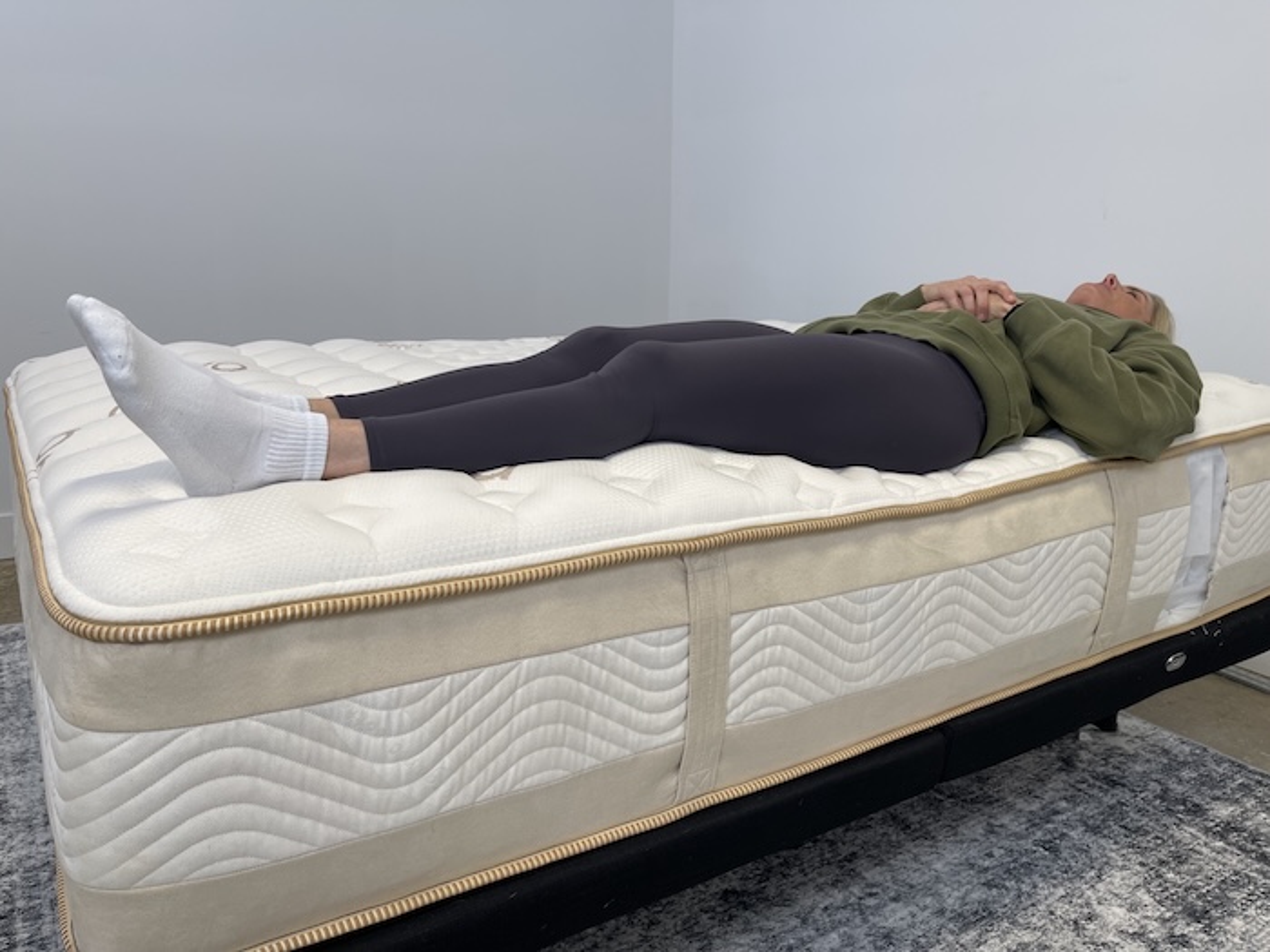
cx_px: 635
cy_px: 476
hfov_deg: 69.4
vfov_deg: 54.9
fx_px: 917
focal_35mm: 25
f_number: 1.6
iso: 32
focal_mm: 5.1
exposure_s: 1/139
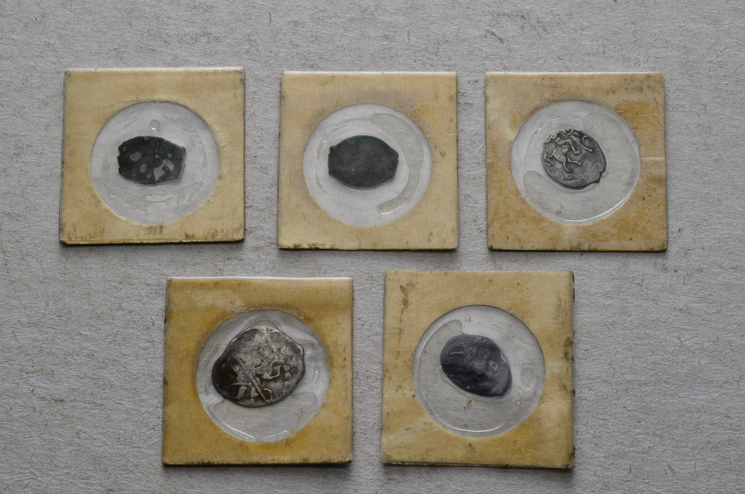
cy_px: 247
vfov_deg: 22.5
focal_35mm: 60
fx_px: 1239
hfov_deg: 33.5
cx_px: 372
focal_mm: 40
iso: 400
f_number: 14
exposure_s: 1/250
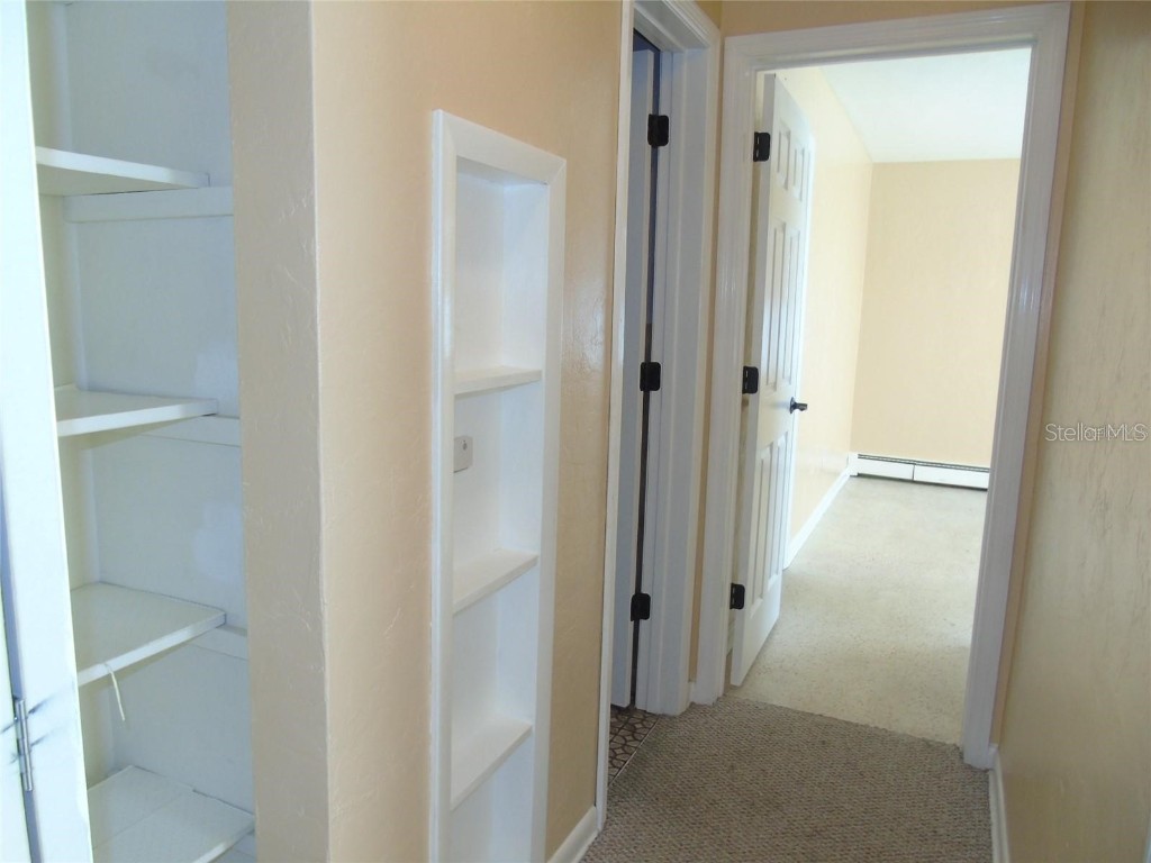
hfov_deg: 69.4
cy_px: 432
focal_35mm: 25
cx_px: 576
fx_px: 831
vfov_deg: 54.9
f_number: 3.4
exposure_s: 1/30
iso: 100
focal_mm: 4.4
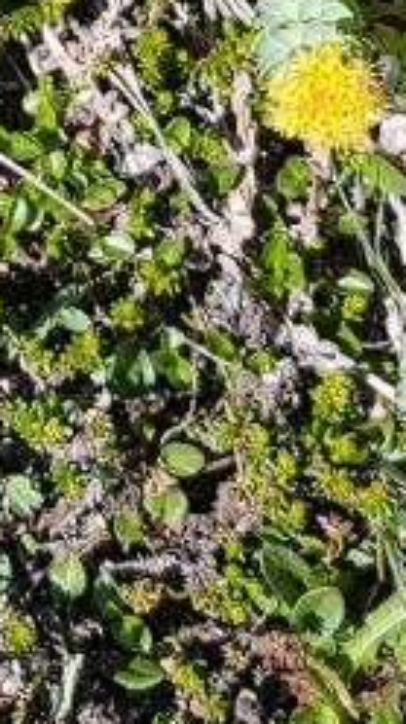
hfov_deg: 10.0
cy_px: -155
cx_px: -219
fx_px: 2245
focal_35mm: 117
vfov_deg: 17.4
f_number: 1.7
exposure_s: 1/1272
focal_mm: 4.2
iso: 40
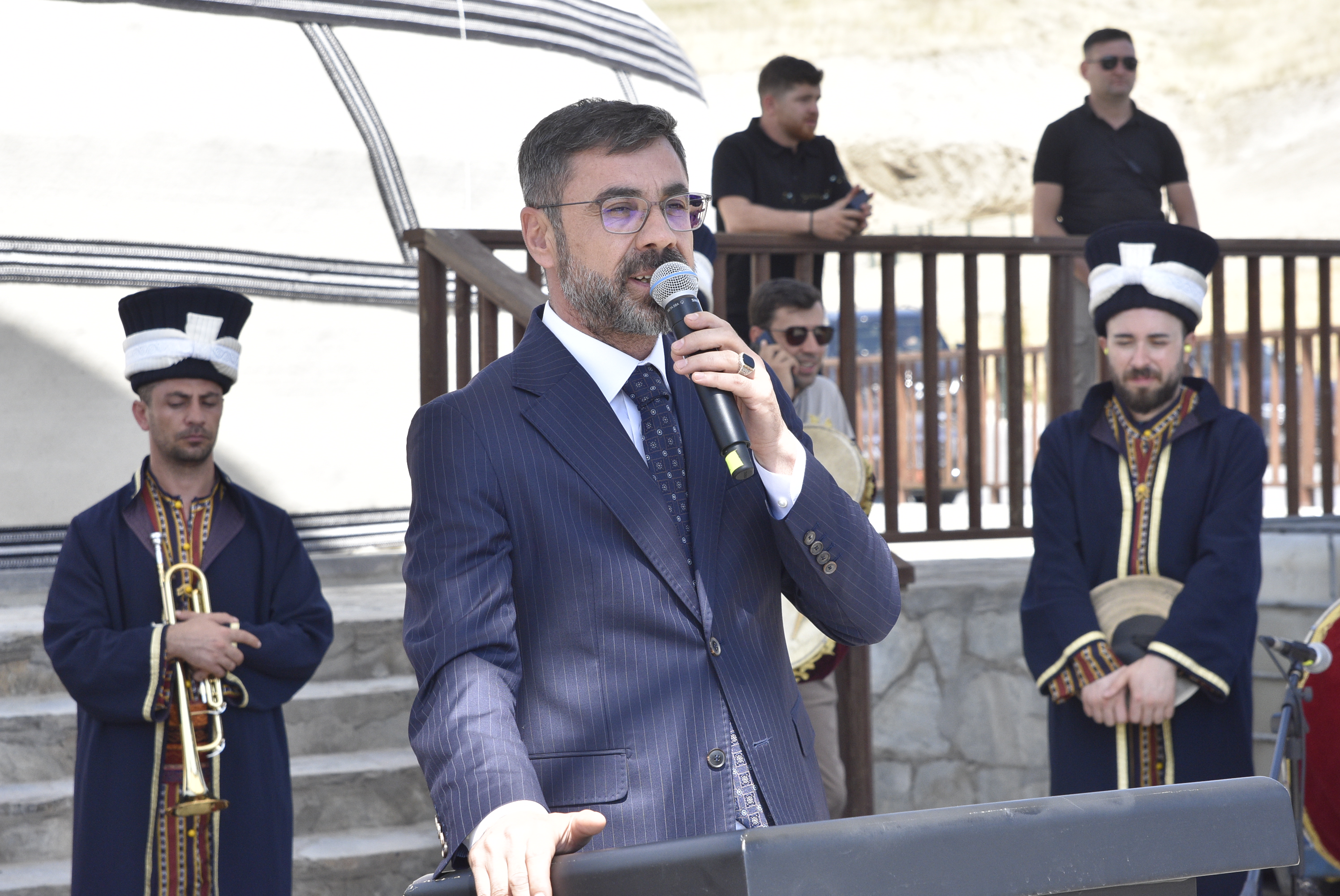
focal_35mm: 105
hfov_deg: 19.4
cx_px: 670
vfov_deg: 13.1
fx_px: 3911
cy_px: 448
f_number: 8
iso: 1000
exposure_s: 1/1000
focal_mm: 70
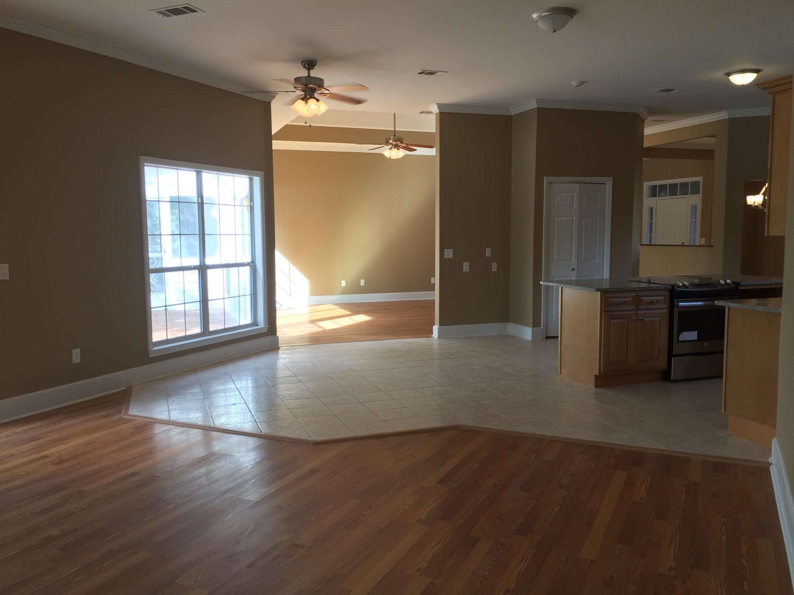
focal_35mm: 29
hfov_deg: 61.7
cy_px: 298
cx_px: 397
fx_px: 665
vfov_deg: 48.2
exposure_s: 1/60
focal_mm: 4.15
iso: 32
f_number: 2.2
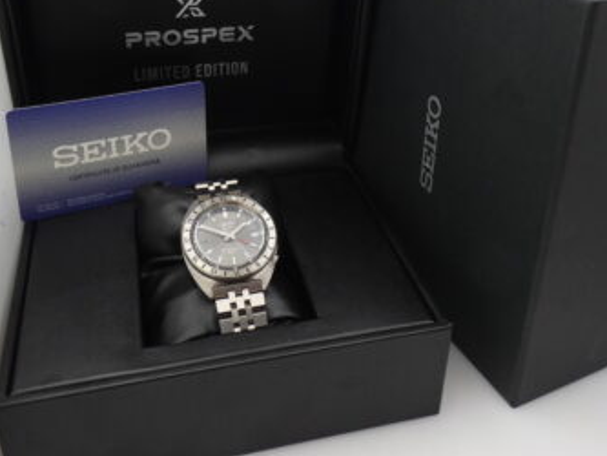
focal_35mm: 36
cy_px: 80
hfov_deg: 51.3
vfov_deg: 38.0
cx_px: 310
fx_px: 631
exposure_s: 1/100
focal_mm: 3.6
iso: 80
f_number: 2.8
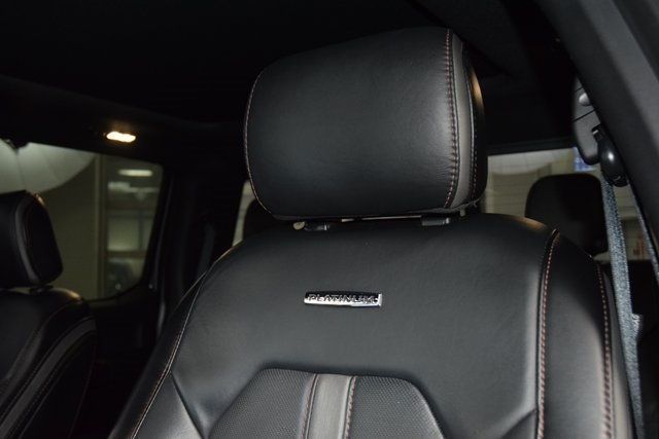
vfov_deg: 36.9
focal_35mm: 36
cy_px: 220
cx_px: 330
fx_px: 659
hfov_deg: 53.1
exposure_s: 1/60
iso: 2000
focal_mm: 24
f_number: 3.8
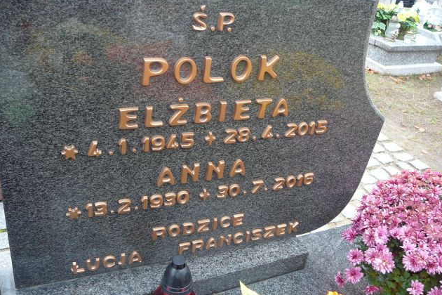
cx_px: 223
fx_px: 454
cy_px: 144
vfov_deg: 35.9
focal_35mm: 37
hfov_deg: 51.9
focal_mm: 5.2
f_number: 2.8
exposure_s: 1/60
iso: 100
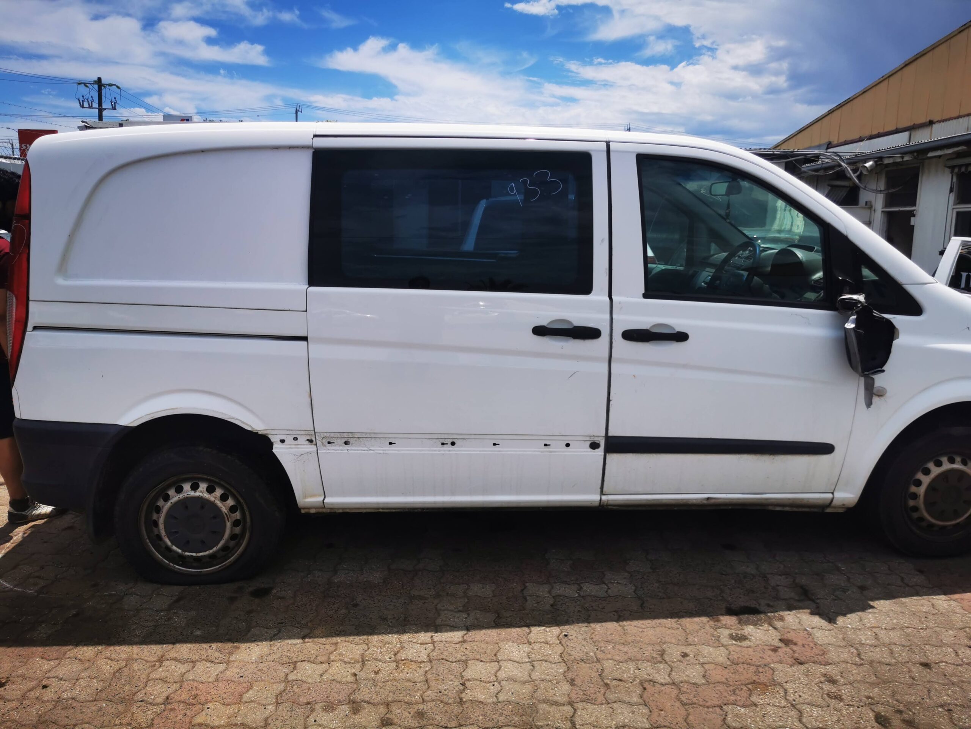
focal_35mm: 27
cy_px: 364
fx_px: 757
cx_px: 486
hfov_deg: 65.3
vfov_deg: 51.4
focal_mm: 5.56
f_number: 1.6
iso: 50
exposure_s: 1/5848
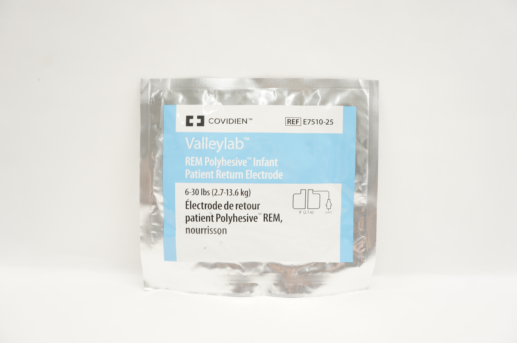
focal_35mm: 27
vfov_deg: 47.8
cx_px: 258
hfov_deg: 67.4
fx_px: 387
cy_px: 172
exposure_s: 1/20
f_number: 7.1
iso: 200
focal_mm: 18
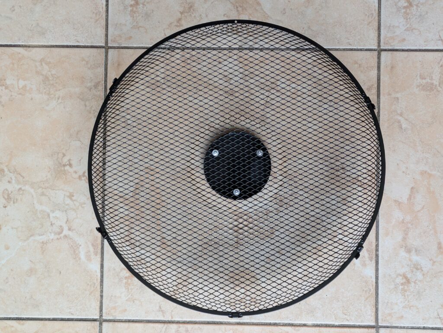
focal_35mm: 51
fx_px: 653
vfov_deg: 28.6
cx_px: 222
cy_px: 166
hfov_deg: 37.5
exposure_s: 1/120
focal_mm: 5.43
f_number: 1.89
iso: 74
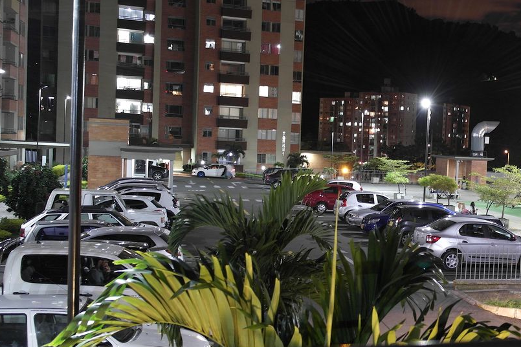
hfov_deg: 37.4
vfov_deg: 26.5
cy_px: 181
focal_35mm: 51
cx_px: 424
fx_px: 738
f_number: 3.5
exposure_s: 1
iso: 400
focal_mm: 20
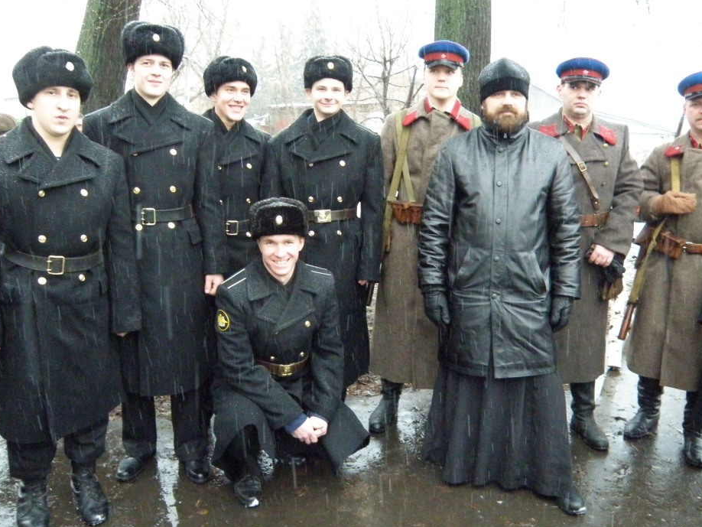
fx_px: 588
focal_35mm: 29
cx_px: 368
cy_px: 255
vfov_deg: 48.2
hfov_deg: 61.6
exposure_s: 1/60
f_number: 2.8
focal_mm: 4.6
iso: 800
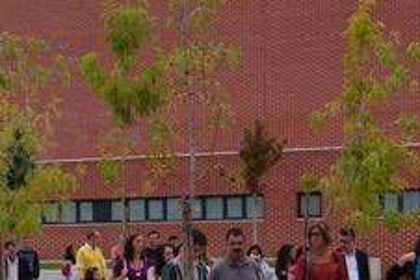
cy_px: 326
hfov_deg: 20.4
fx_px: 1167
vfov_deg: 13.4
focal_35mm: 100
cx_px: 164
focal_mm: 6.1
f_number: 5
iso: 100
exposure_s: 1/250
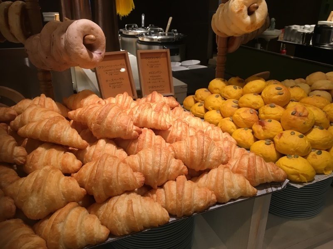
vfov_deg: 48.2
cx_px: 166
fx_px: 279
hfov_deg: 61.7
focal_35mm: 29
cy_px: 124
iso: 64
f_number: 2.2
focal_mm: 4.15
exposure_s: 1/30
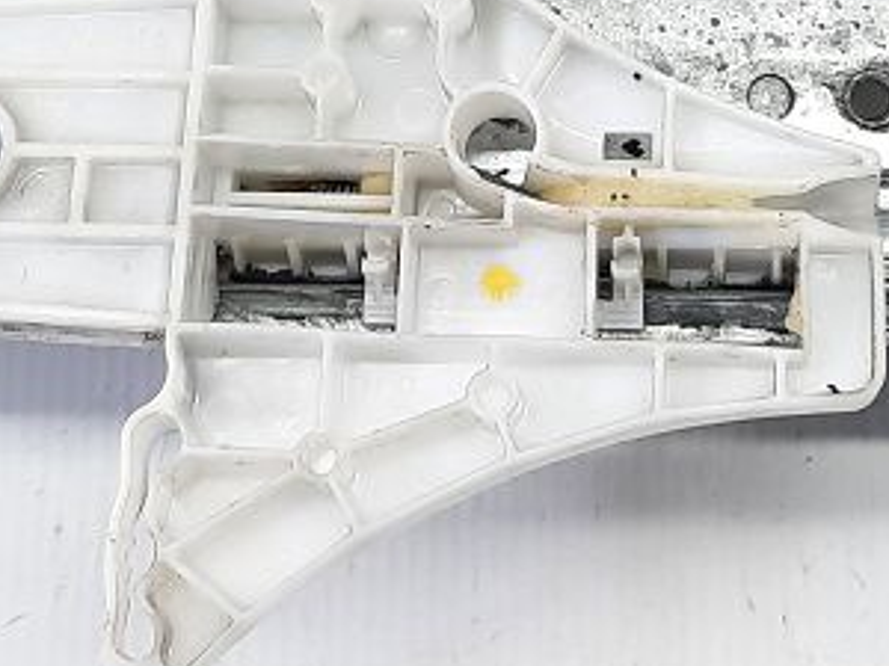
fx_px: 2568
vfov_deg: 14.0
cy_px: -278
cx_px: 613
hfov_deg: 19.6
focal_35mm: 100
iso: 64
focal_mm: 4.6
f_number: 2
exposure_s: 1/50
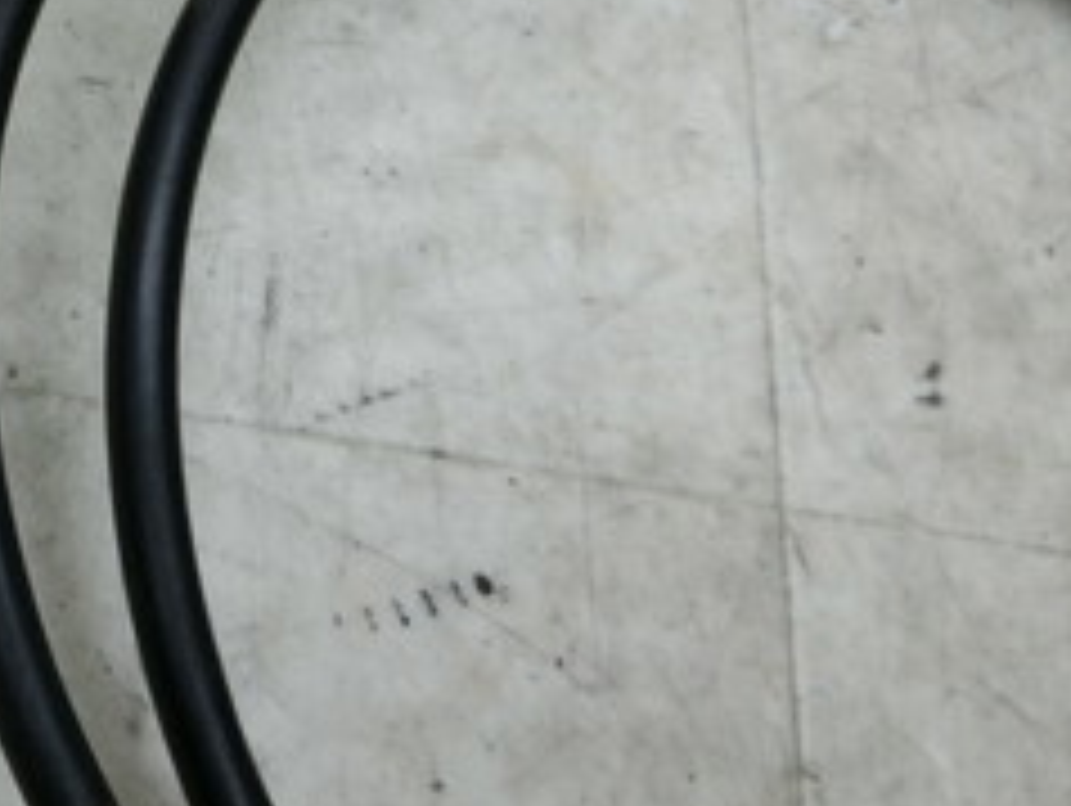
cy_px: 113
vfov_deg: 22.9
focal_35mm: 63
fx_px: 1951
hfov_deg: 28.4
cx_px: -50
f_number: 3.5
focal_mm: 4.5
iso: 320
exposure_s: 1/125
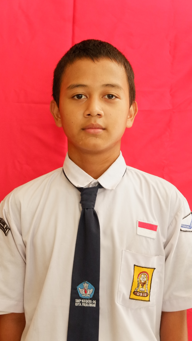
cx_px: 98
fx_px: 715
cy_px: 171
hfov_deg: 15.3
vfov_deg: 26.8
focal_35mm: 79
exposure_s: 1/60
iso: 3200
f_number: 5.6
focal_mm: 50
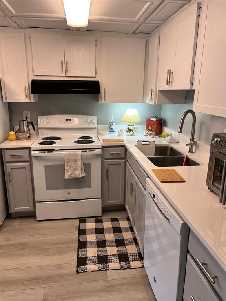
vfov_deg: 67.3
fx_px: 226
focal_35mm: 26
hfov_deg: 53.1
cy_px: 150
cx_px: 113
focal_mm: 5.7
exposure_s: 1/120
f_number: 1.5
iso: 64
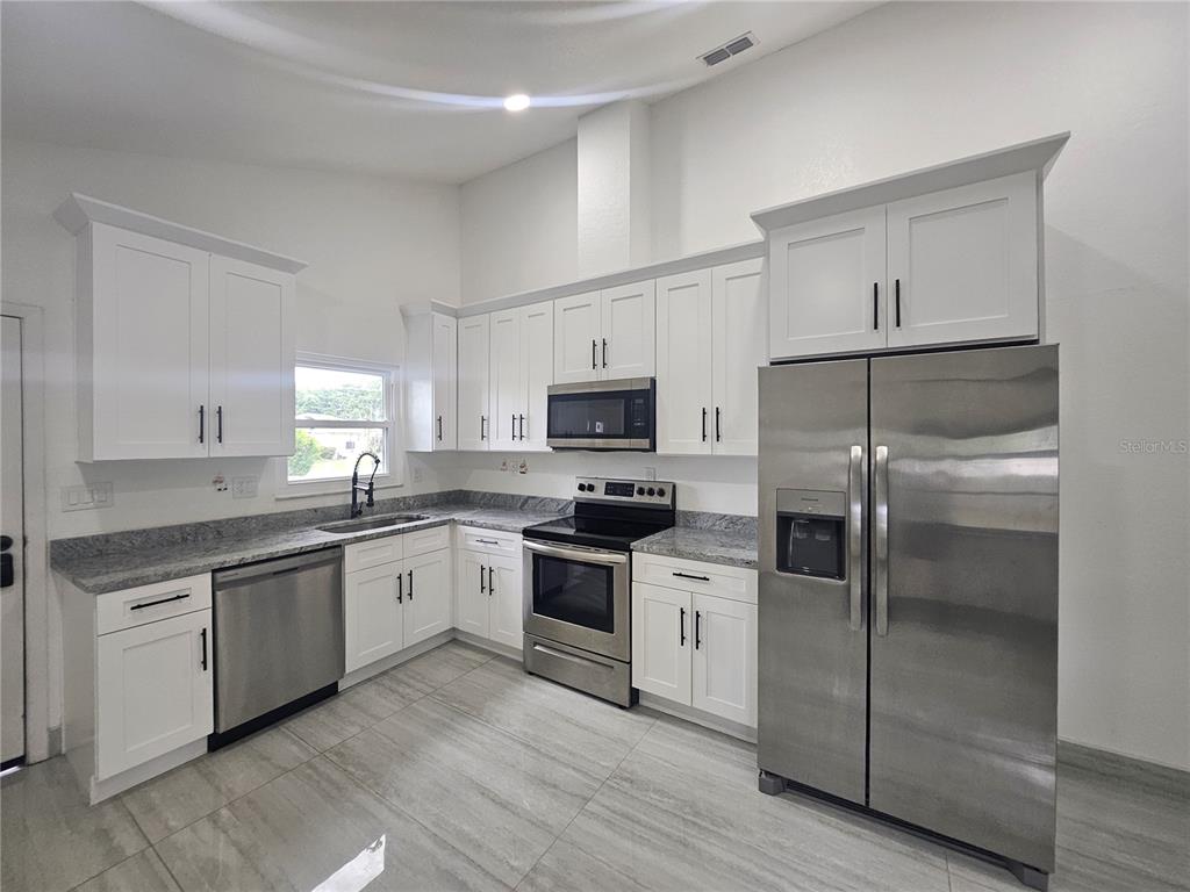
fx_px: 447
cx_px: 595
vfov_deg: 89.9
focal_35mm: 13
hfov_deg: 106.2
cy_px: 446
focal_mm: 1.7
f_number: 2.2
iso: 80
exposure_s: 1/60
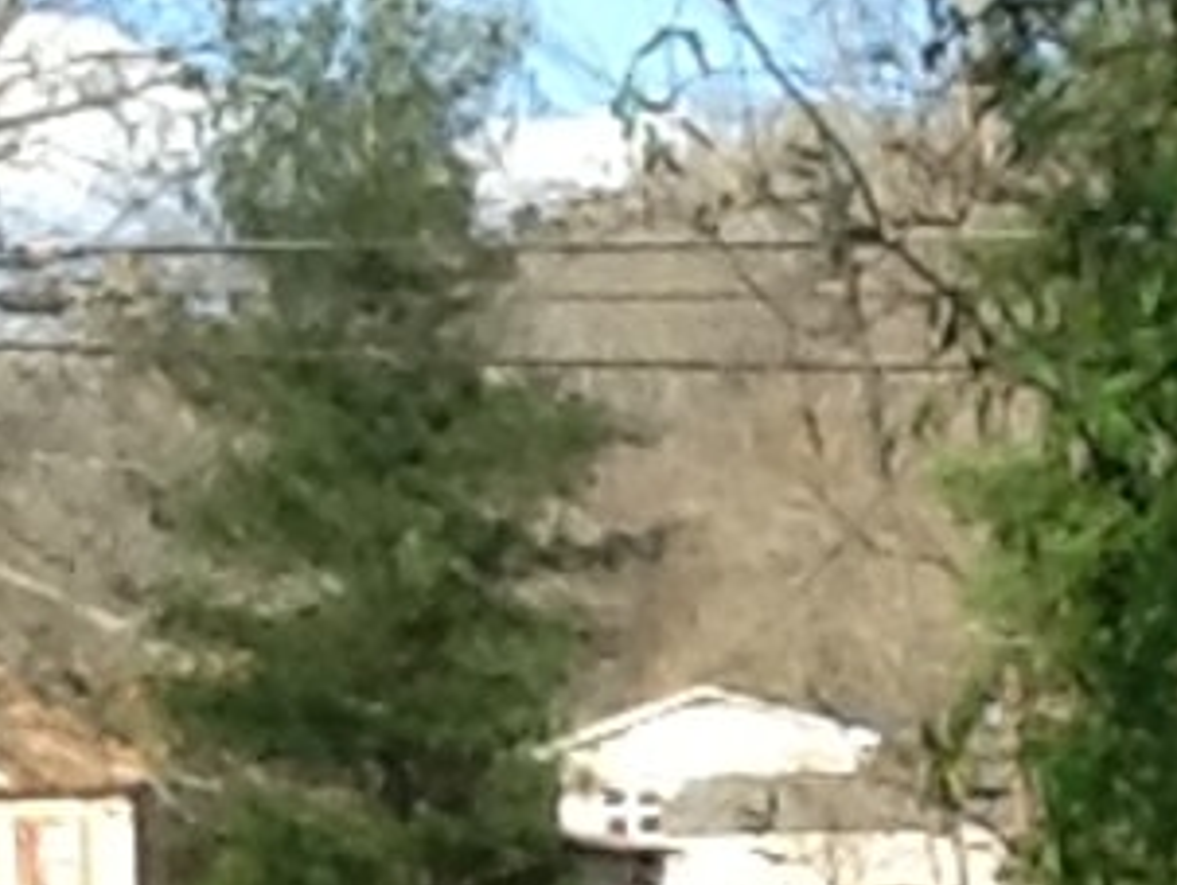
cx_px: 1826
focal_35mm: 194
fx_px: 6602
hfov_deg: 9.8
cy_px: 1805
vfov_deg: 7.4
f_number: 2.4
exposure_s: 1/524
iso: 40
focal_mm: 2.03
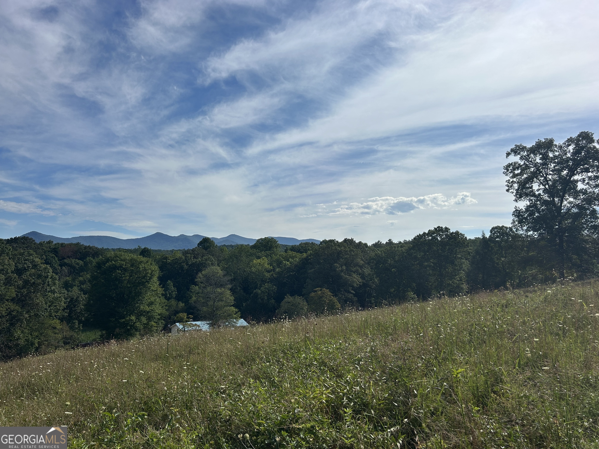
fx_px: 450
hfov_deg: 67.3
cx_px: 300
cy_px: 224
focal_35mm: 26
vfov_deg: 53.1
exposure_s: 1/11364
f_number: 1.5
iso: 50
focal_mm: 5.7
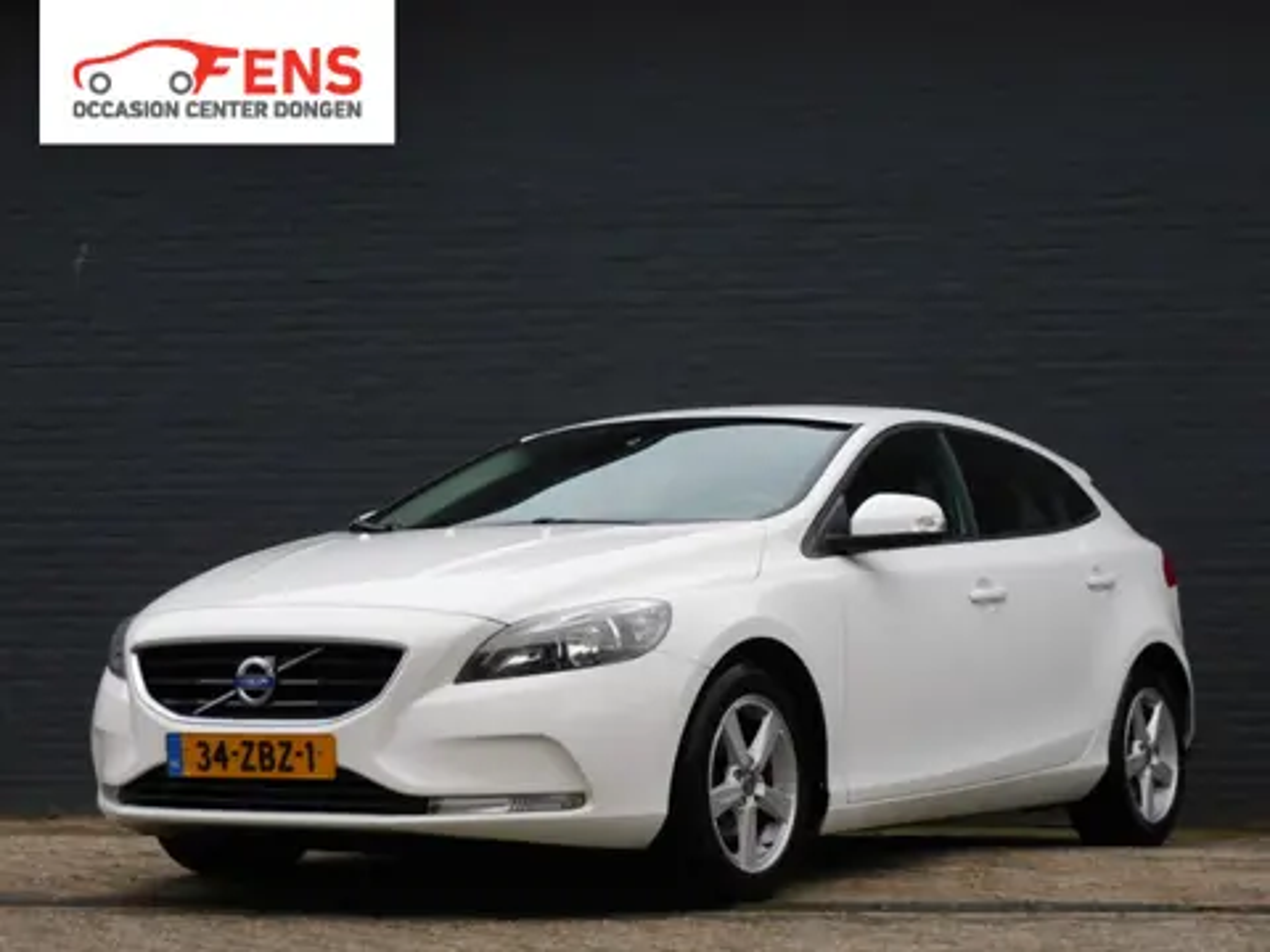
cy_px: 476
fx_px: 2935
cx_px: 635
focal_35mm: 80
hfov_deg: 24.4
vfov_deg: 18.4
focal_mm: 14.3
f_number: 4.5
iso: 125
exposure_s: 1/125
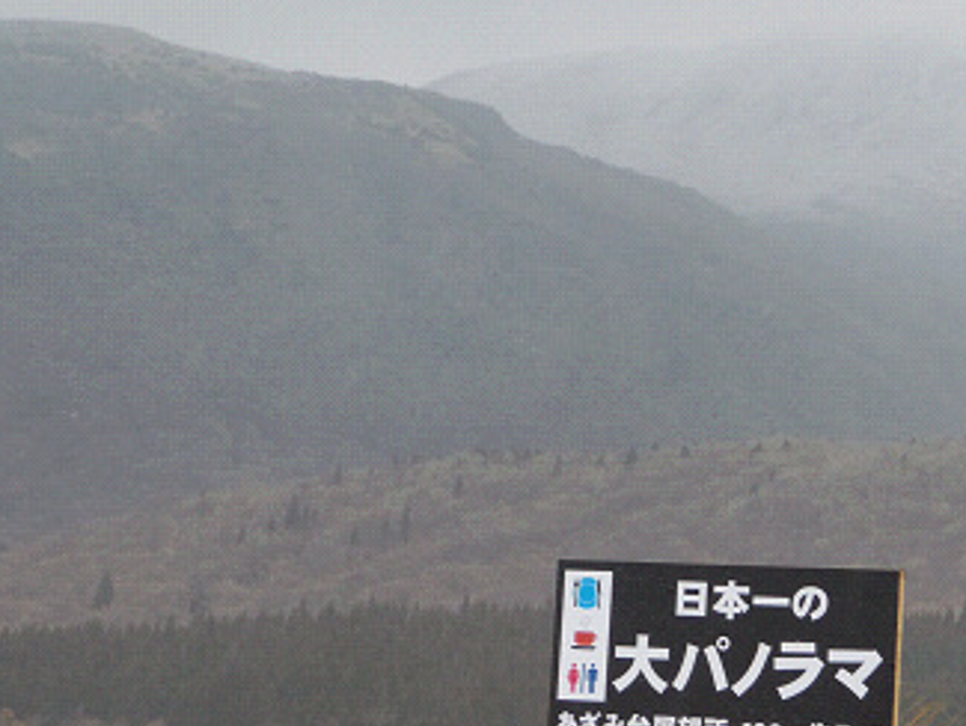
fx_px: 4048
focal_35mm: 145
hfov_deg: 13.6
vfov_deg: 10.2
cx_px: 577
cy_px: 518
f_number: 4.7
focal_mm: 15.2
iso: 100
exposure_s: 1/125
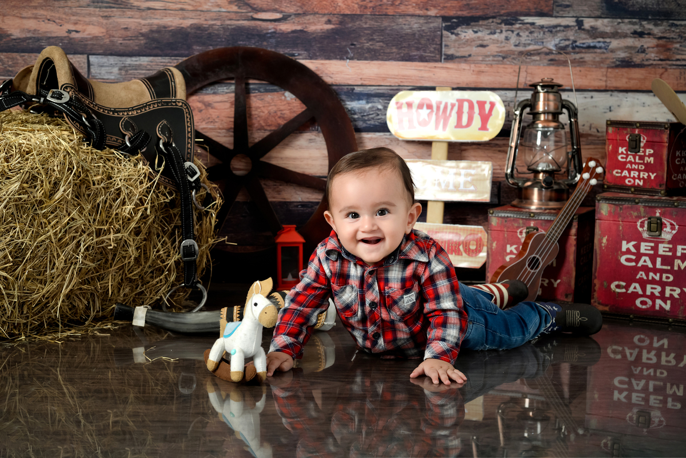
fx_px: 953
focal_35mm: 50
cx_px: 343
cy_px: 229
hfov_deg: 39.6
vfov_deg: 27.0
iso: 200
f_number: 5.6
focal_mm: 50
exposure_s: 1/200
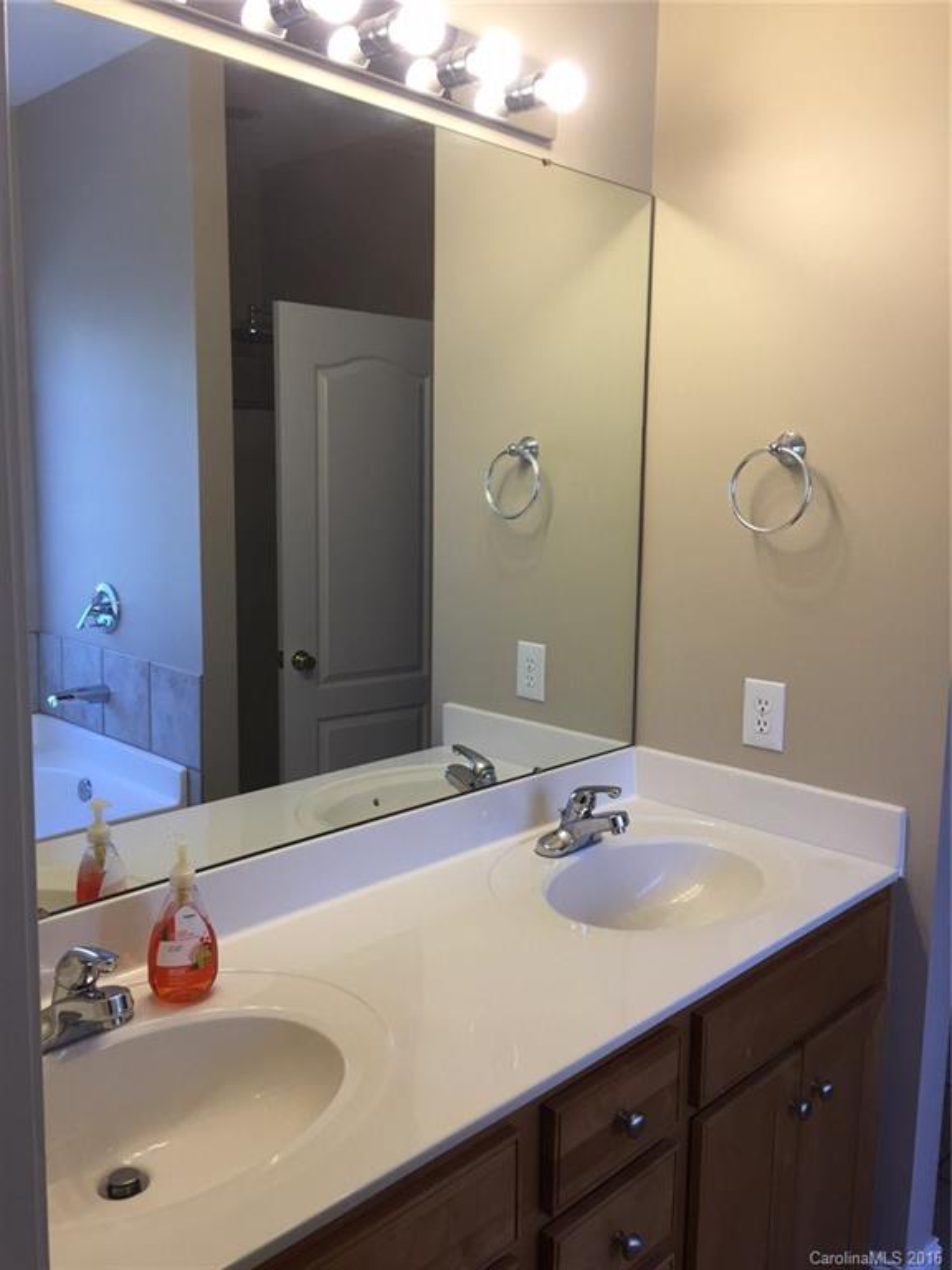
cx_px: 476
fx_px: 1063
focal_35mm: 29
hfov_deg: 48.2
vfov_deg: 61.7
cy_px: 635
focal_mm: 4.15
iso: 64
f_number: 2.2
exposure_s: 1/120
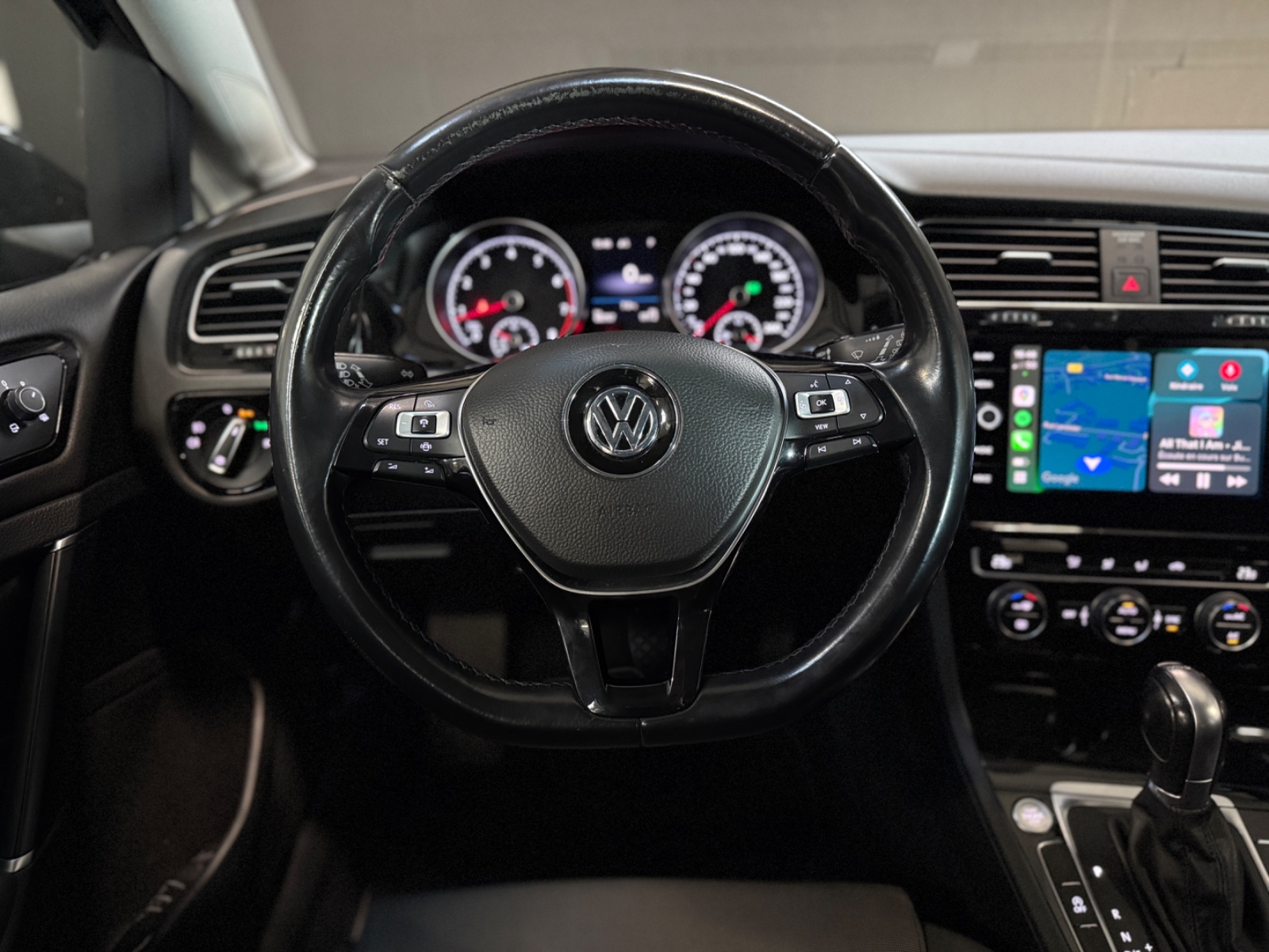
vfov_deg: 56.8
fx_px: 880
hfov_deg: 71.6
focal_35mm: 24
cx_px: 634
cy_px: 476
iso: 800
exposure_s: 1/25
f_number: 1.78
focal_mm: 6.76
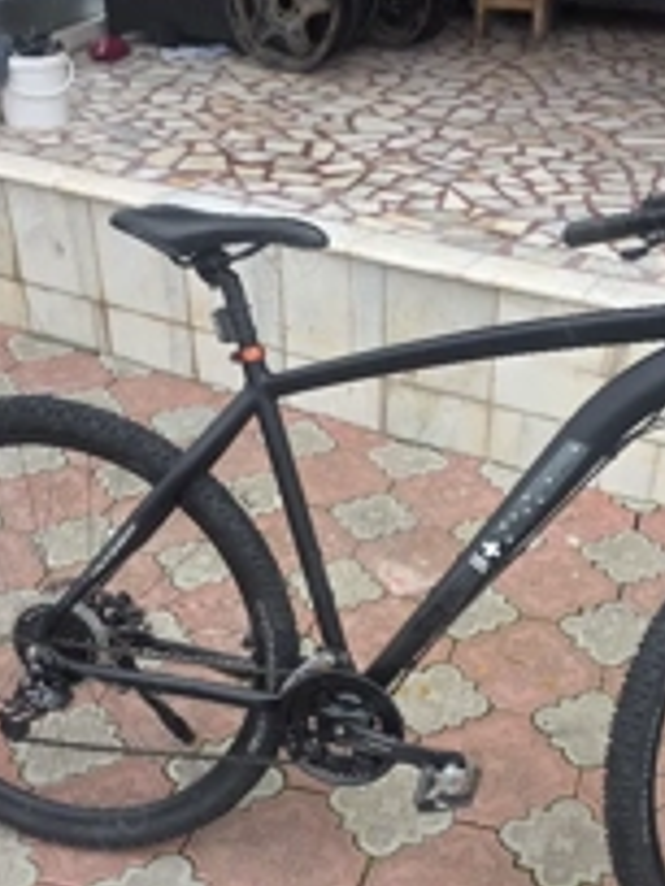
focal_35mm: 45
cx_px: 435
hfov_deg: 32.0
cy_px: 612
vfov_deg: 41.4
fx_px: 1153
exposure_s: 1/370
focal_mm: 6.3
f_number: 1.7
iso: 40
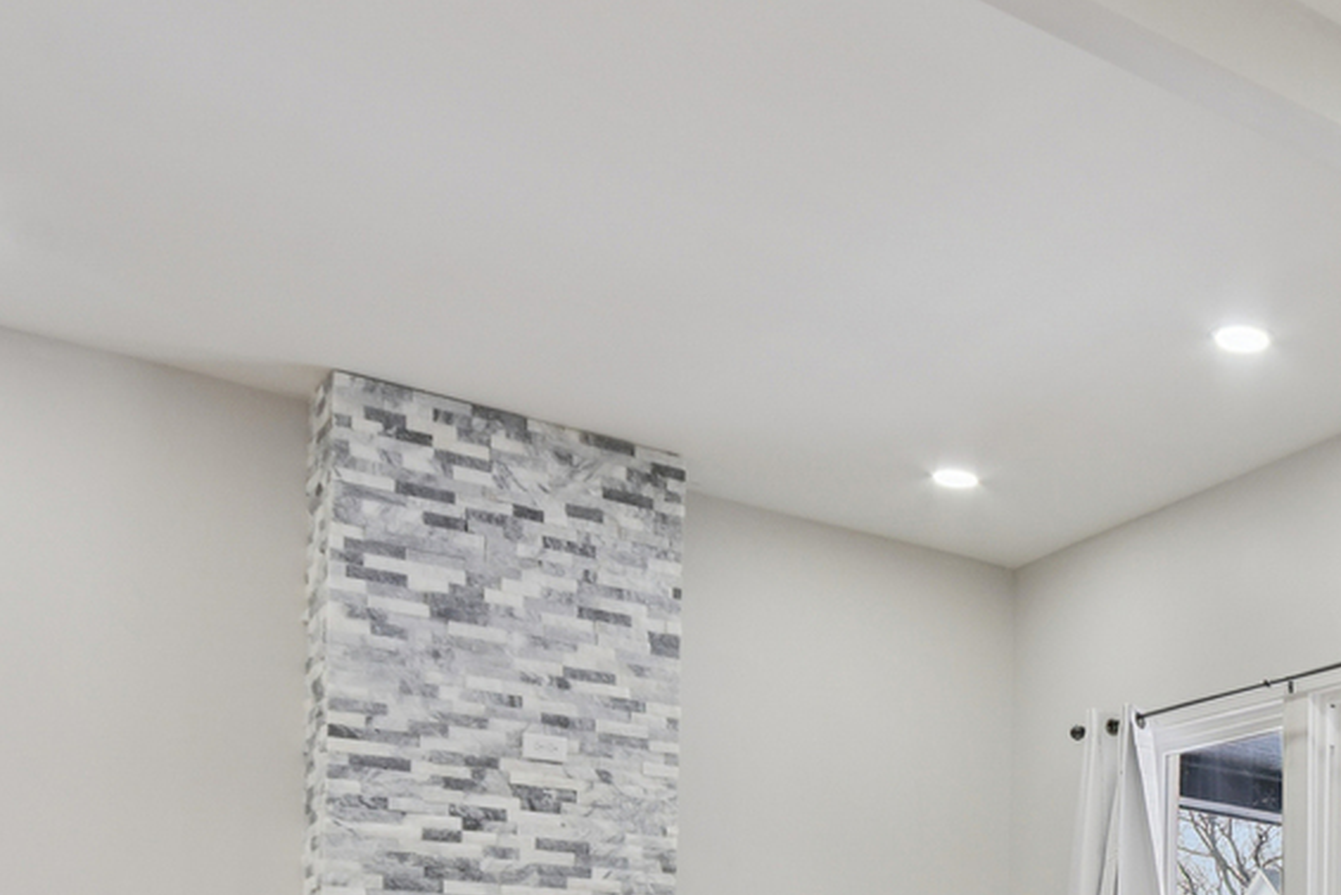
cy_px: 1054
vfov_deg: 27.7
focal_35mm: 43
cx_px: 1419
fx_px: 1602
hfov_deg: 38.7
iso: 400
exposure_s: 1/13
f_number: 8
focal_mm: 10
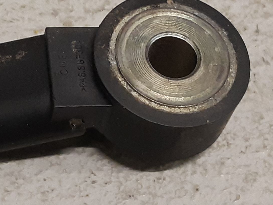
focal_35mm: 49
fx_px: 386
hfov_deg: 38.2
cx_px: 80
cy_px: 65
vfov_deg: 29.4
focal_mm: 3.93
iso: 160
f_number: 1.7
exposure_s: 1/50
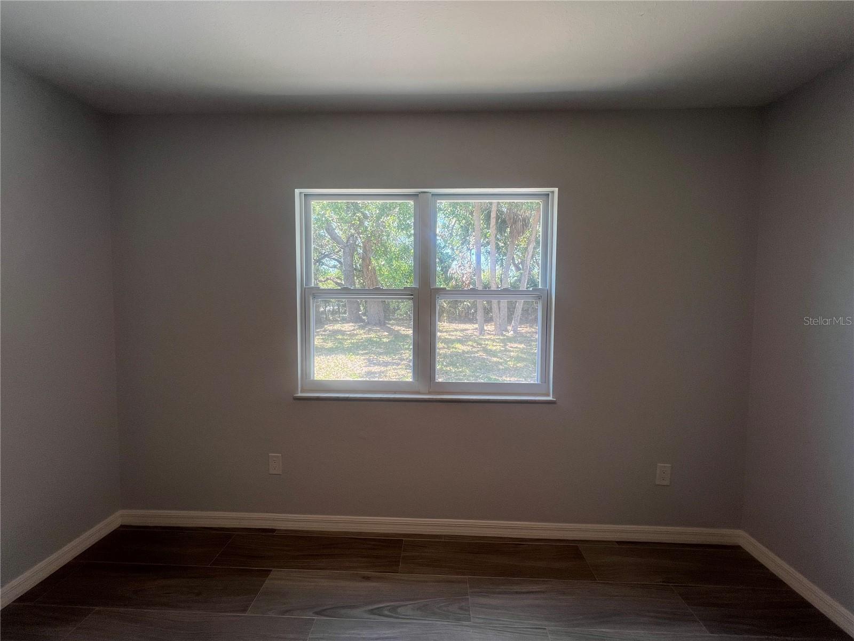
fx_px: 321
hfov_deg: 106.2
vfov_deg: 89.9
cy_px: 320
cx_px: 427
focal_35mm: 13
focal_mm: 1.57
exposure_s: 1/120
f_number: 1.8
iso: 40
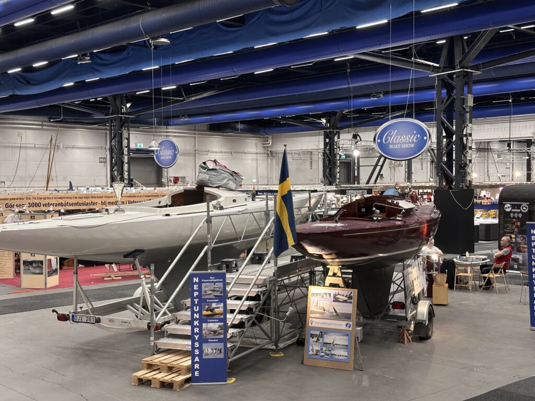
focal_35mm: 48
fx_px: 742
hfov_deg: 39.7
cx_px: 268
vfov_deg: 30.3
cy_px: 200
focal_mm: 6.86
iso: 160
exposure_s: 1/50
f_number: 1.78
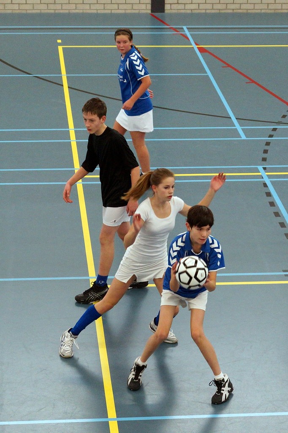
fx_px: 901
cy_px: 216
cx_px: 144
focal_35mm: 75
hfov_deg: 18.2
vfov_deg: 27.0
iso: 1600
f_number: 3.5
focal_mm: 50
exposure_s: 1/320
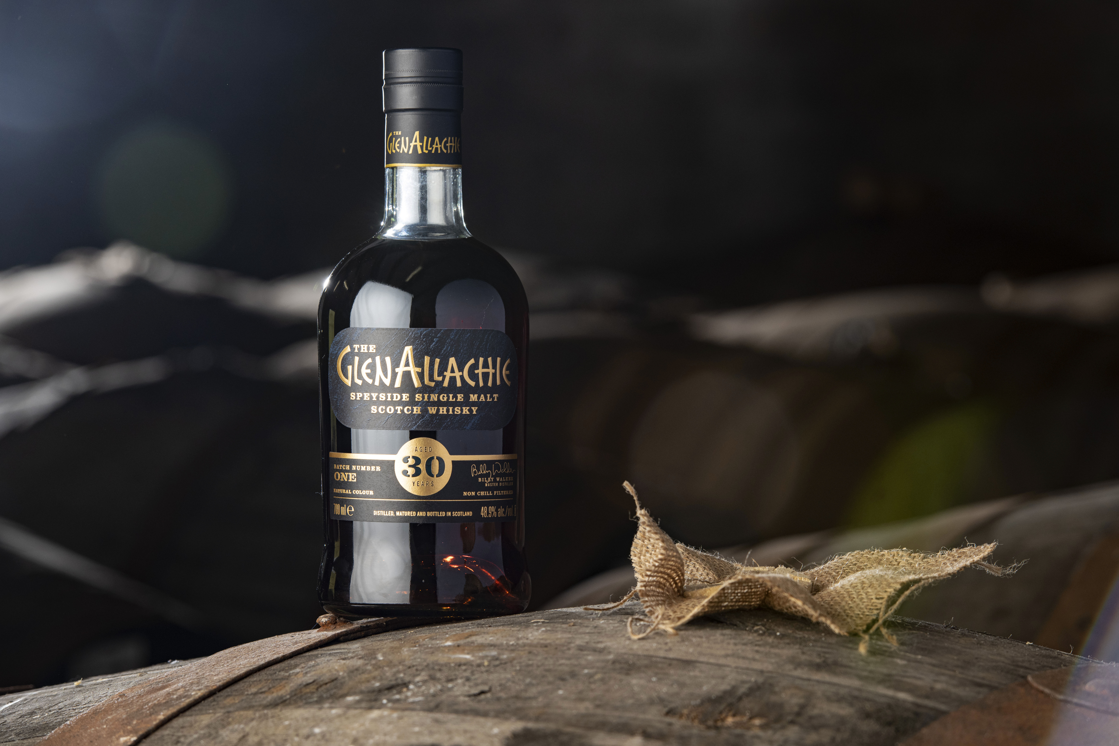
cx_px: 560
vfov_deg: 10.2
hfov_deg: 15.2
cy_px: 373
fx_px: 4196
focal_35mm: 135
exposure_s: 1/160
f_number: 8
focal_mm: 135
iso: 400
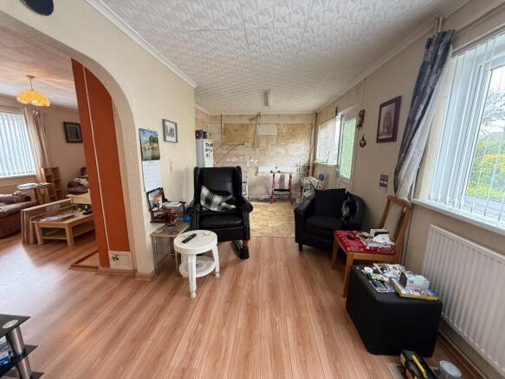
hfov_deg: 102.1
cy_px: 190
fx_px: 204
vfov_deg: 85.7
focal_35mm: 14
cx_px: 252
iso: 400
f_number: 2.2
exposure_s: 1/95
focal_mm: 2.22
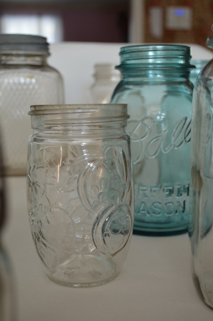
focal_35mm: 48
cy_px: 160
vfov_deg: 41.1
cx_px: 106
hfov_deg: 28.0
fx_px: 427
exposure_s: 1/60
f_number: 4.8
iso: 400
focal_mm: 32
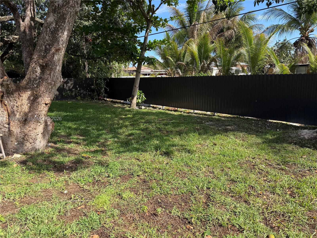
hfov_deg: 71.6
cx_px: 158
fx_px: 220
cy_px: 119
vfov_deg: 56.8
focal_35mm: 24
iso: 80
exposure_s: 1/1949
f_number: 1.78
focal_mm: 6.76
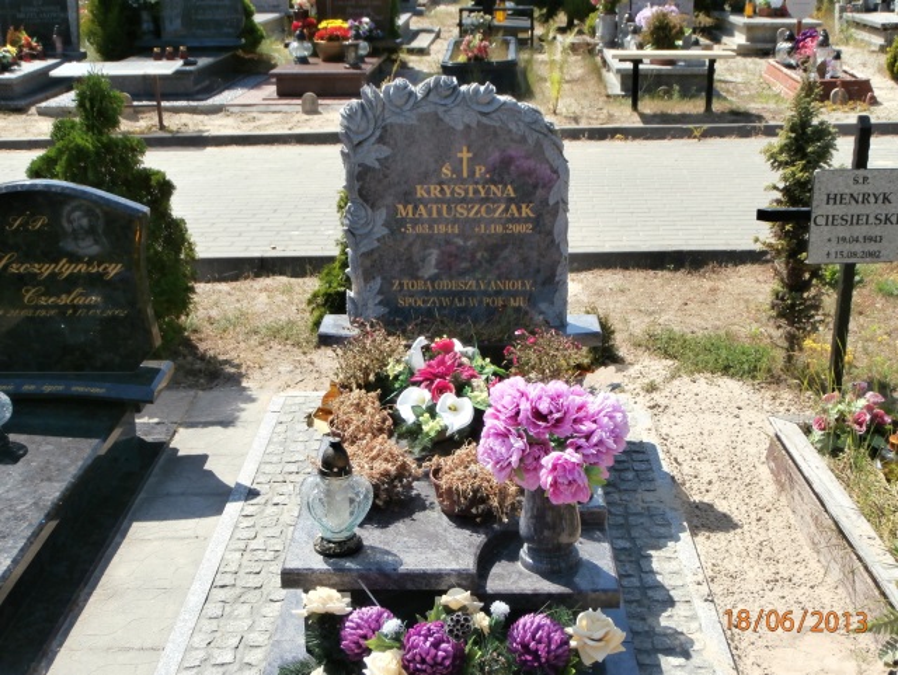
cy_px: 338
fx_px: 1220
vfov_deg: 30.9
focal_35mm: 47
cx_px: 449
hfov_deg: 40.4
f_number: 4.2
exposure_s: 1/500
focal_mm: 8.29
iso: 100
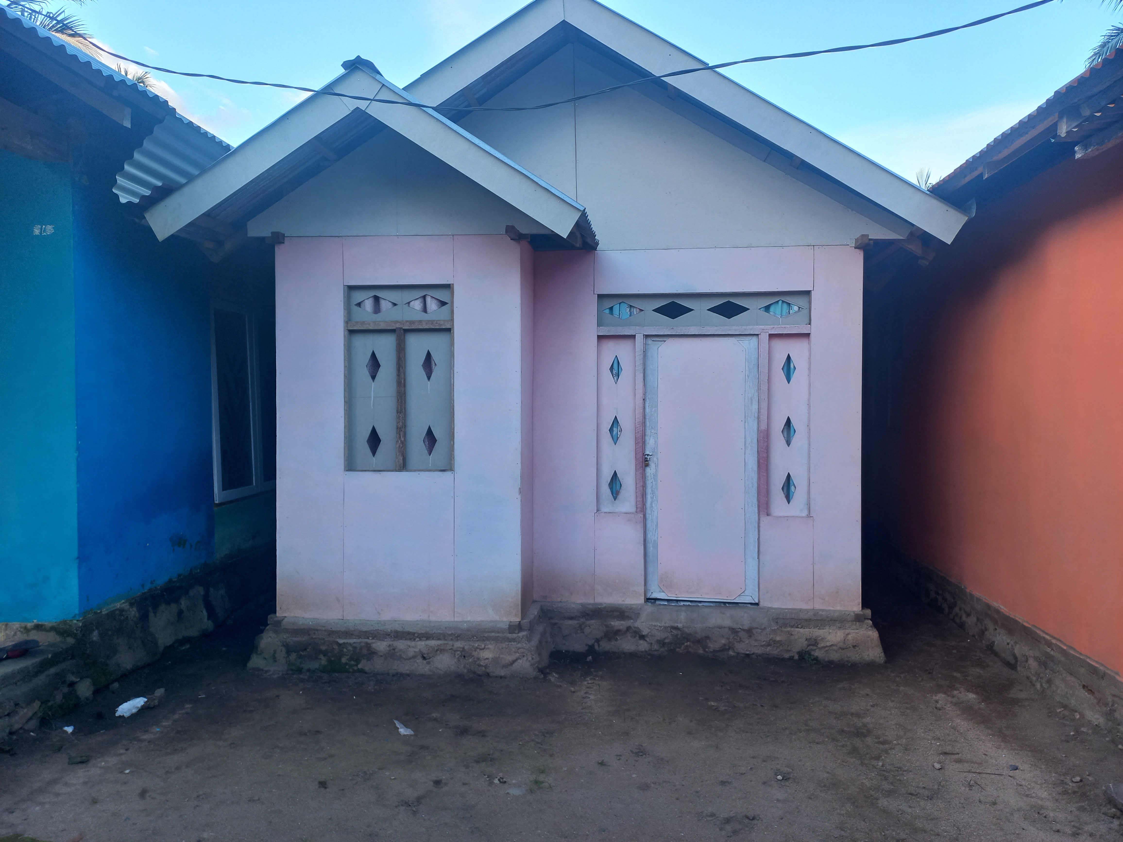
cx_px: 562
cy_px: 421
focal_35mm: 25
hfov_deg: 69.4
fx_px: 811
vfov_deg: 54.9
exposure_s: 1/50
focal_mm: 4.6
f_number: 1.8
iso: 32
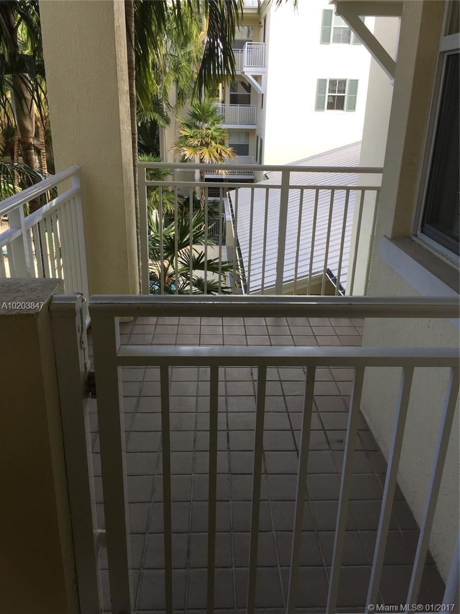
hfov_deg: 48.2
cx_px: 230
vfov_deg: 61.7
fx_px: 514
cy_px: 307
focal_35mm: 29
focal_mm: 4.15
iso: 32
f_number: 2.2
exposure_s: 1/309
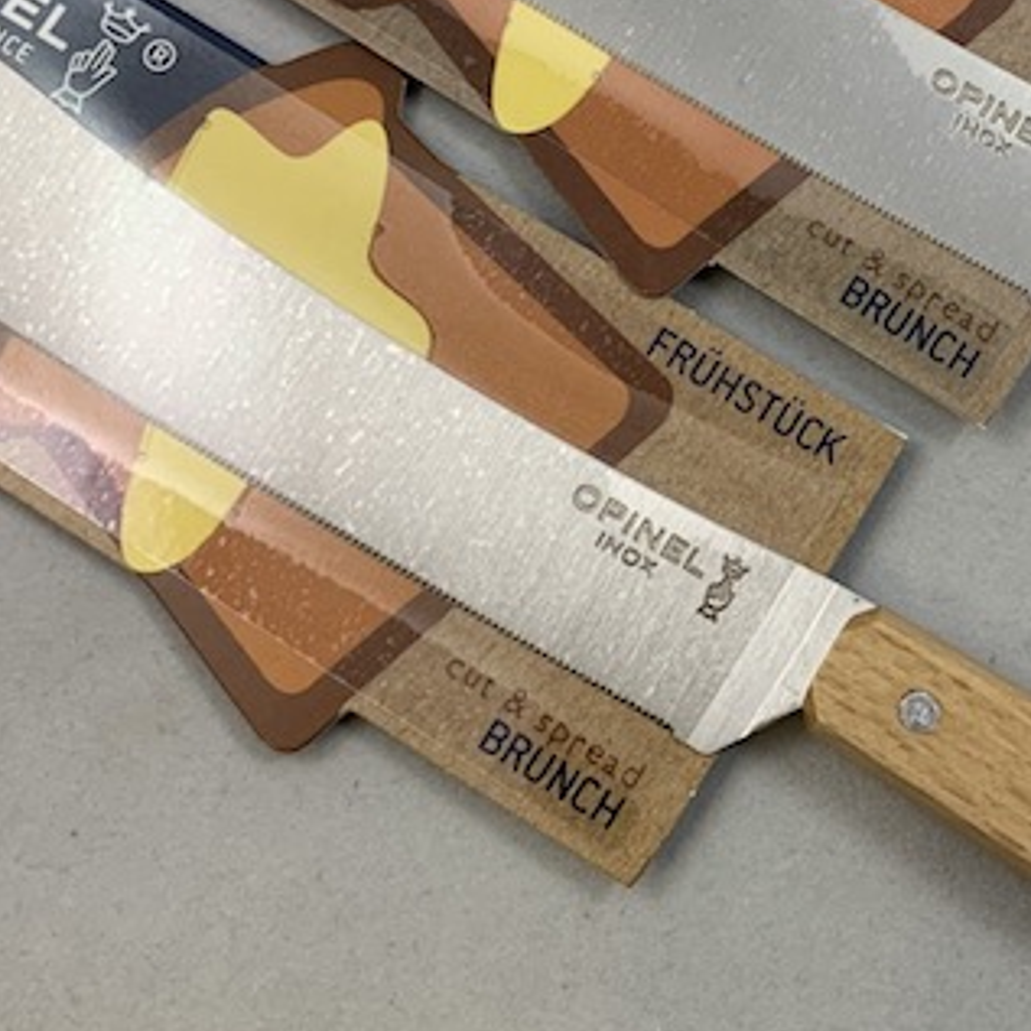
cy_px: 377
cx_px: 881
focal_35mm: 58
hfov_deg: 28.7
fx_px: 1954
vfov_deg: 29.4
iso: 80
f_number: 1.8
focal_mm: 4.25
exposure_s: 1/50
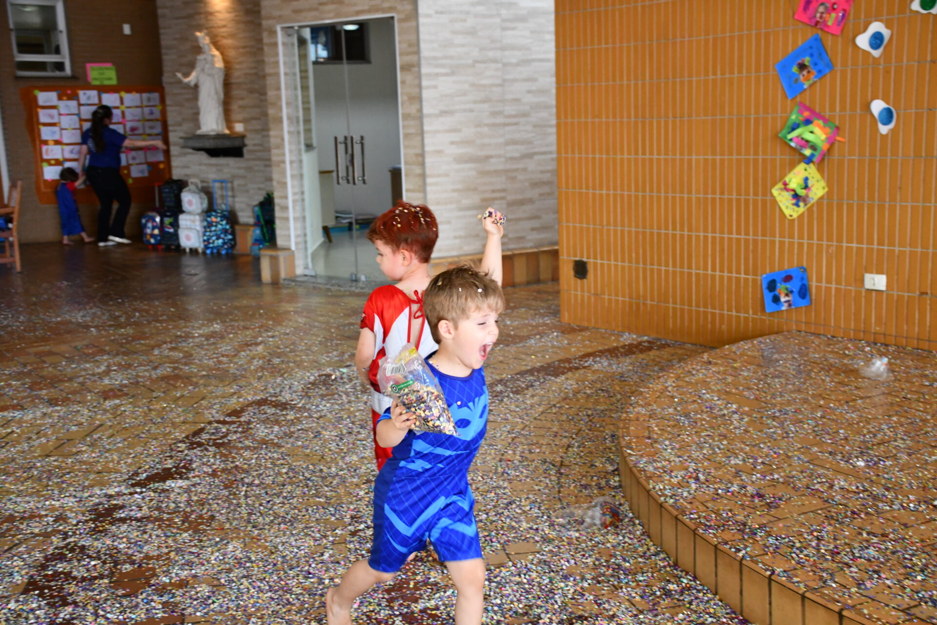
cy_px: 312
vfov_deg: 28.1
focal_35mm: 48
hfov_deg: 41.1
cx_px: 468
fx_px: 1249
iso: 1800
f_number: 4
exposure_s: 1/125
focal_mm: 32
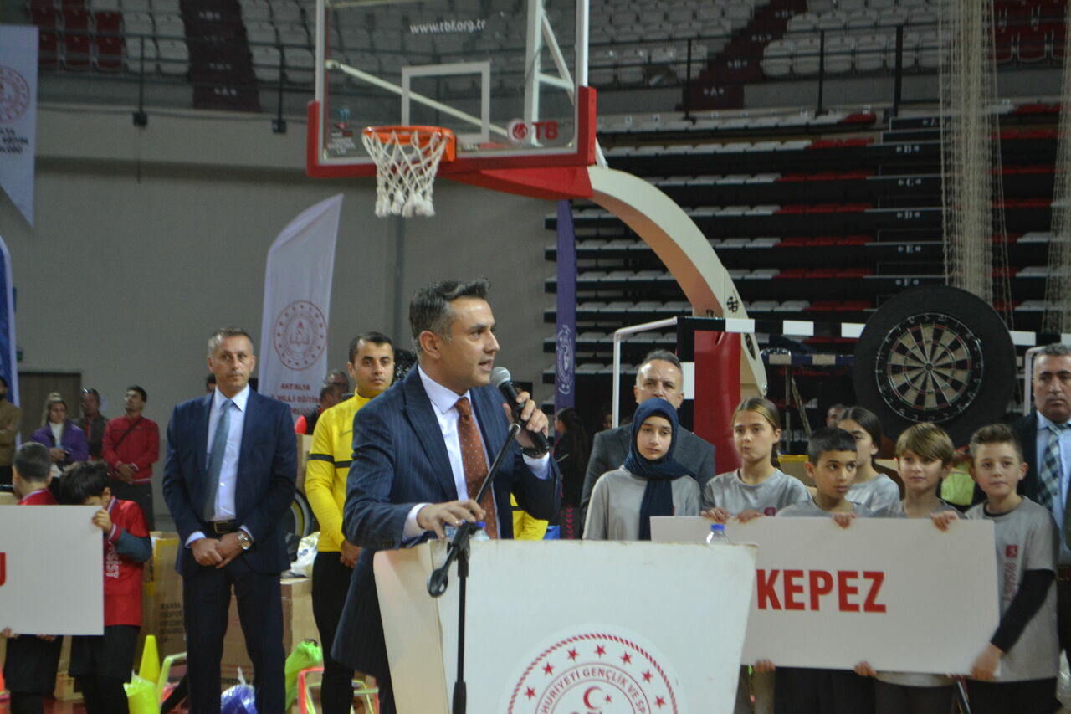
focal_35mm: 82
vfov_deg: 16.5
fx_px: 2454
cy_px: 357
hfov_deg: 24.6
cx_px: 536
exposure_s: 1/60
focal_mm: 55
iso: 900
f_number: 5.6
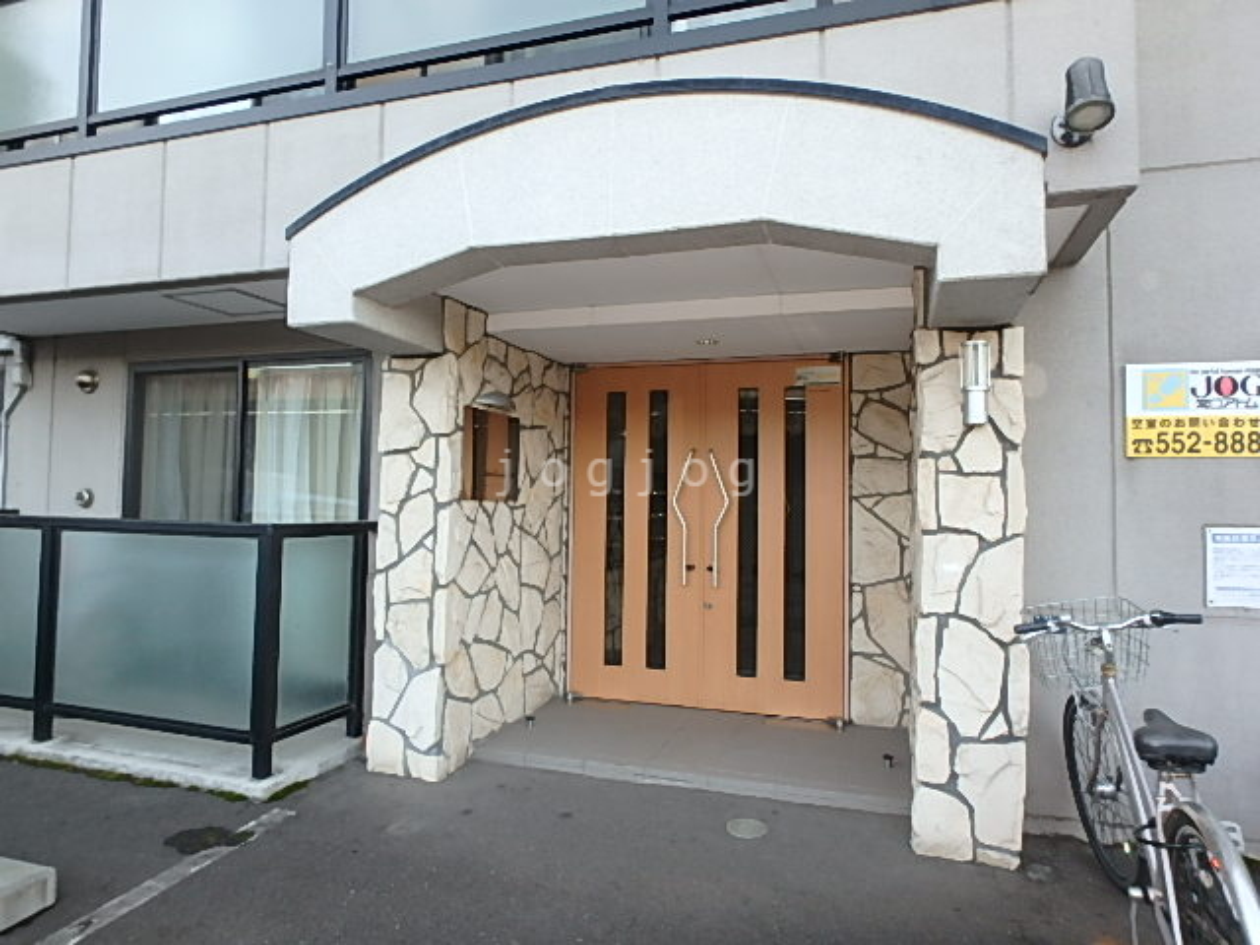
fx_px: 764
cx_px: 630
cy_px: 472
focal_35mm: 21
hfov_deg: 79.0
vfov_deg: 63.4
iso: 200
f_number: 3.5
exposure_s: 1/60
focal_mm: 3.7
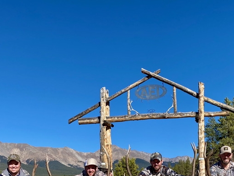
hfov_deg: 36.8
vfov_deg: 26.6
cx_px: 125
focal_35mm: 52
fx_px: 352
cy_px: 172
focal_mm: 4.25
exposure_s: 1/3731
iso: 32
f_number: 1.8
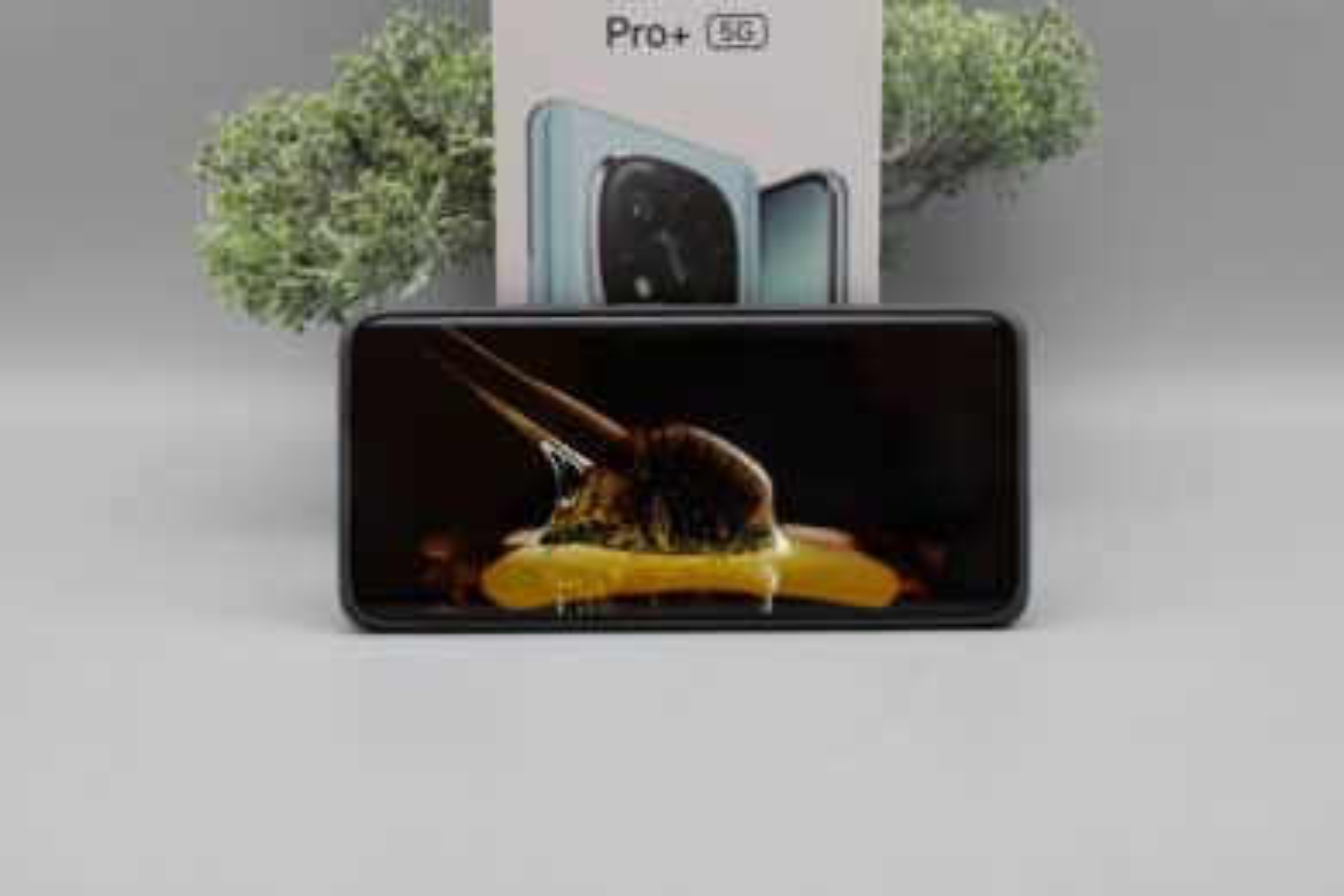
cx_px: 672
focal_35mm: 74
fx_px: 2762
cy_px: 448
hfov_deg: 27.3
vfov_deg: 18.4
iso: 2000
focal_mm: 74
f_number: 8
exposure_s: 1/80
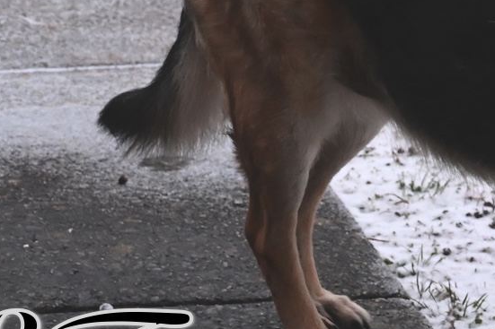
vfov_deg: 7.0
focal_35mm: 192
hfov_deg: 10.5
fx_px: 2639
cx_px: 657
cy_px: -176
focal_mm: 50
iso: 4000
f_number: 8
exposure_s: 1/60
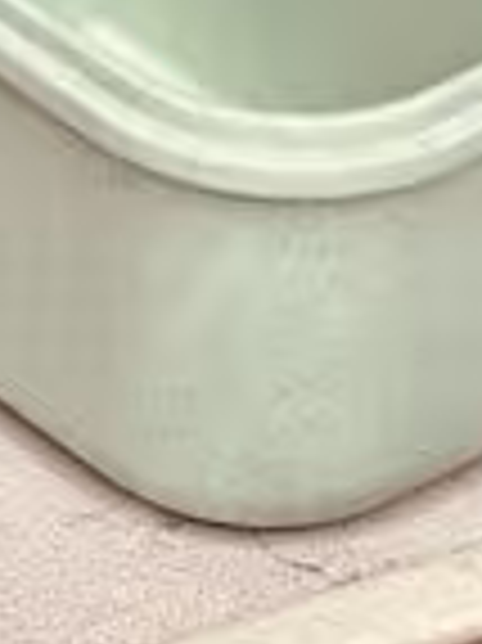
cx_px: -252
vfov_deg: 7.3
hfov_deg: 5.5
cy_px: -131
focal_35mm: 269
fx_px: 5002
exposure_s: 1/156
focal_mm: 6.86
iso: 80
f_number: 1.78
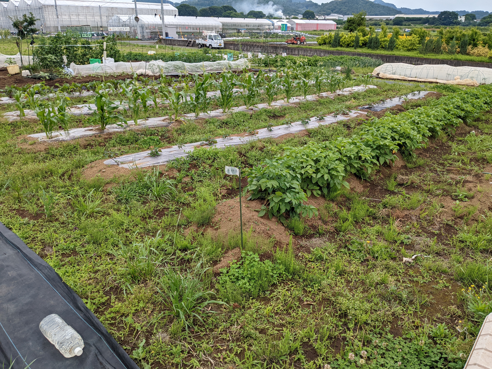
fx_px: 384
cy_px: 184
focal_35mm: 27
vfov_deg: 51.4
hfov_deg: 65.3
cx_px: 246
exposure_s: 1/935
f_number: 1.73
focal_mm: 4.38
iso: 44
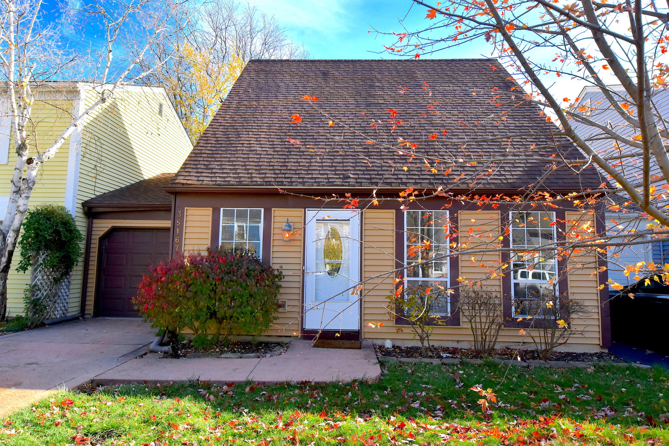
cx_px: 334
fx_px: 418
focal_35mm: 22
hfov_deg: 77.3
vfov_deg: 56.1
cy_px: 223
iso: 560
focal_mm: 15
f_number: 8
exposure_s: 1/500
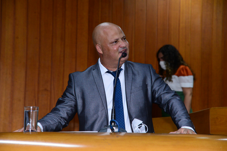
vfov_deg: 13.1
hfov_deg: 19.4
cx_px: 114
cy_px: 76
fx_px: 662
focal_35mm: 105
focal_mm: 105
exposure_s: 1/125
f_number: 5
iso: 3200
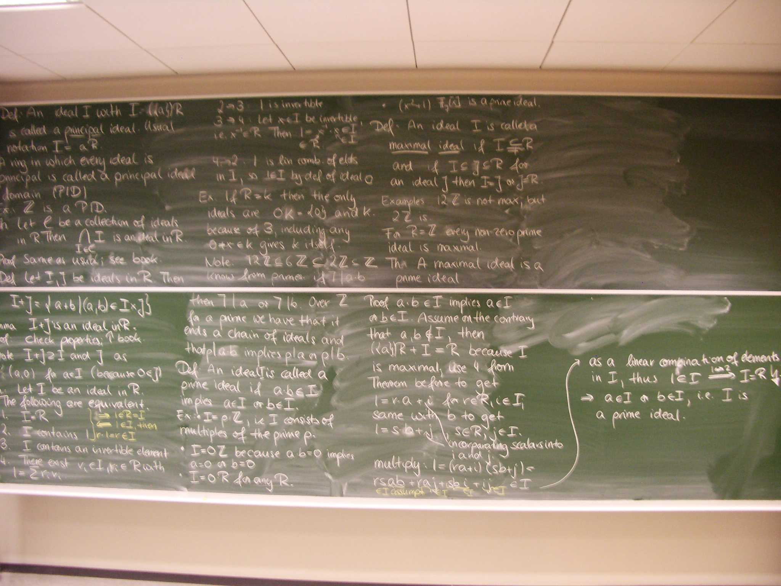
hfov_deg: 52.6
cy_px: 293
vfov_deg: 40.7
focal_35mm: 35
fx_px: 790
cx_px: 390
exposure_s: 1/8
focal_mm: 5.8
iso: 200
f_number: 2.6
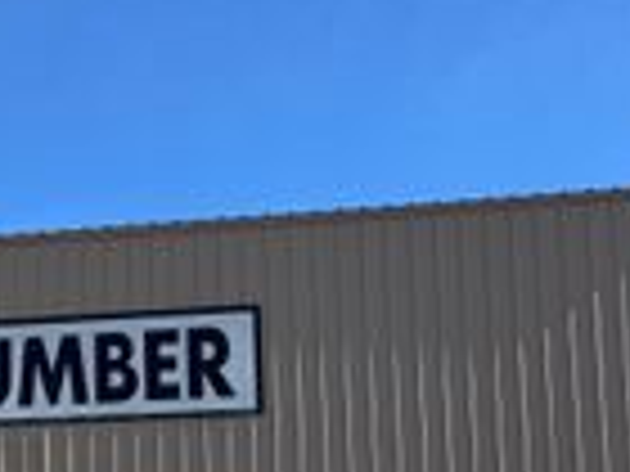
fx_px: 1693
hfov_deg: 18.9
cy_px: 524
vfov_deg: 15.5
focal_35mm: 93
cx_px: -270
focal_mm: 5.1
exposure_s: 1/3135
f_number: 1.6
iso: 50
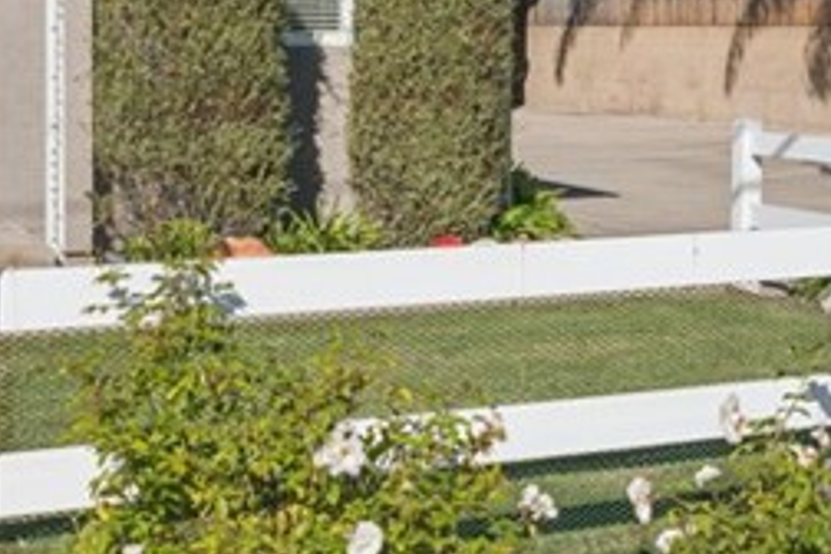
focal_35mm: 73
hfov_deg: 27.6
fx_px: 1685
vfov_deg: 18.3
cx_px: 524
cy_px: 41
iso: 125
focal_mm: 18
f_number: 9
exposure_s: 1/250
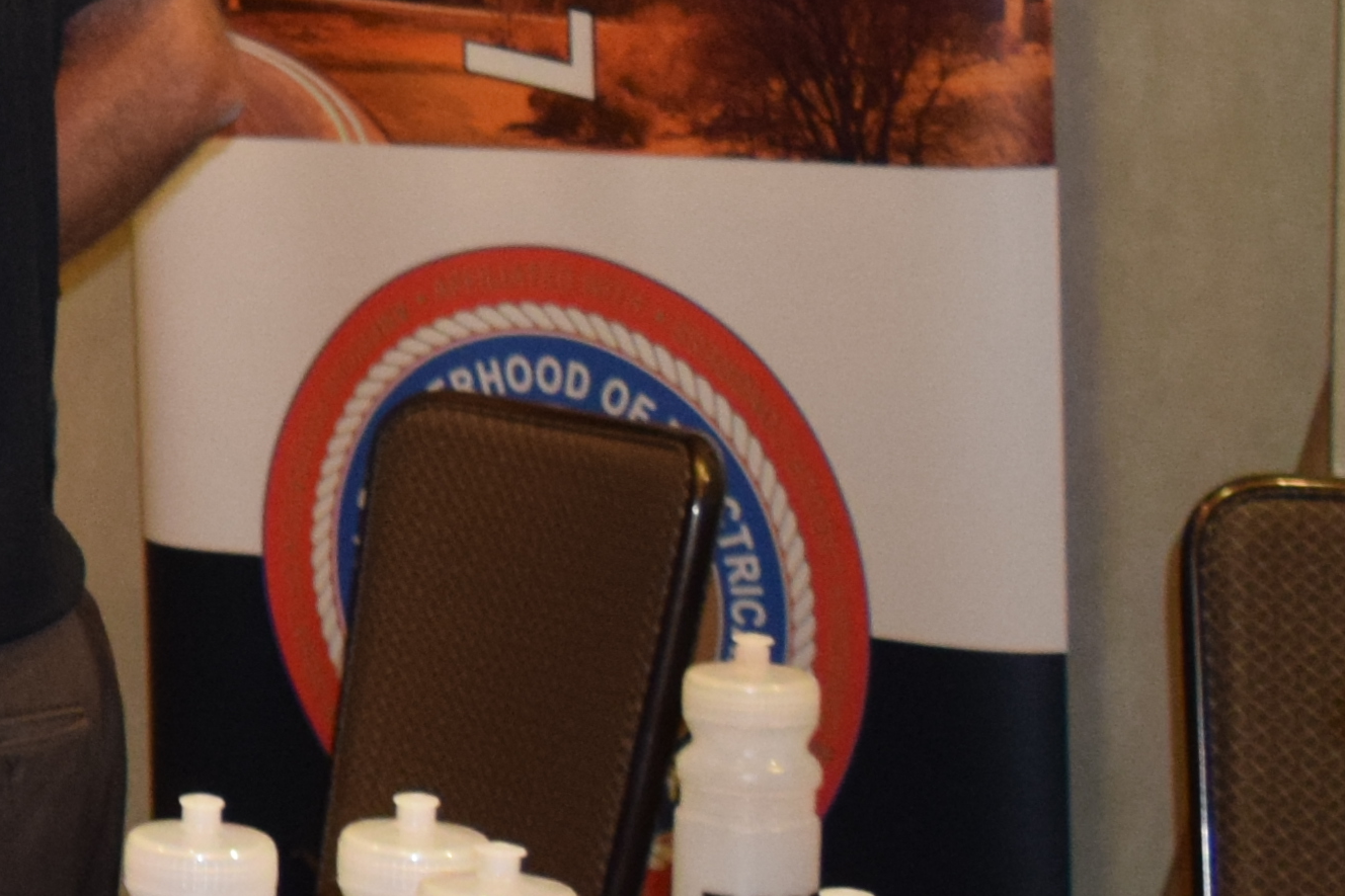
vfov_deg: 11.2
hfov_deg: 14.1
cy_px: 196
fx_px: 4557
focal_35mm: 122
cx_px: -1350
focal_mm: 18
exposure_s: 1/60
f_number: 3.5
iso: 1250
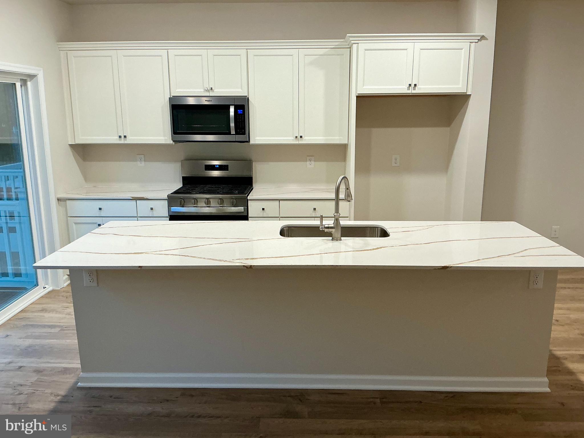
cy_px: 219
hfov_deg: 61.7
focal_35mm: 29
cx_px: 292
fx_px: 489
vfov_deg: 48.2
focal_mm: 3
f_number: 1.8
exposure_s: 1/60
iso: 80
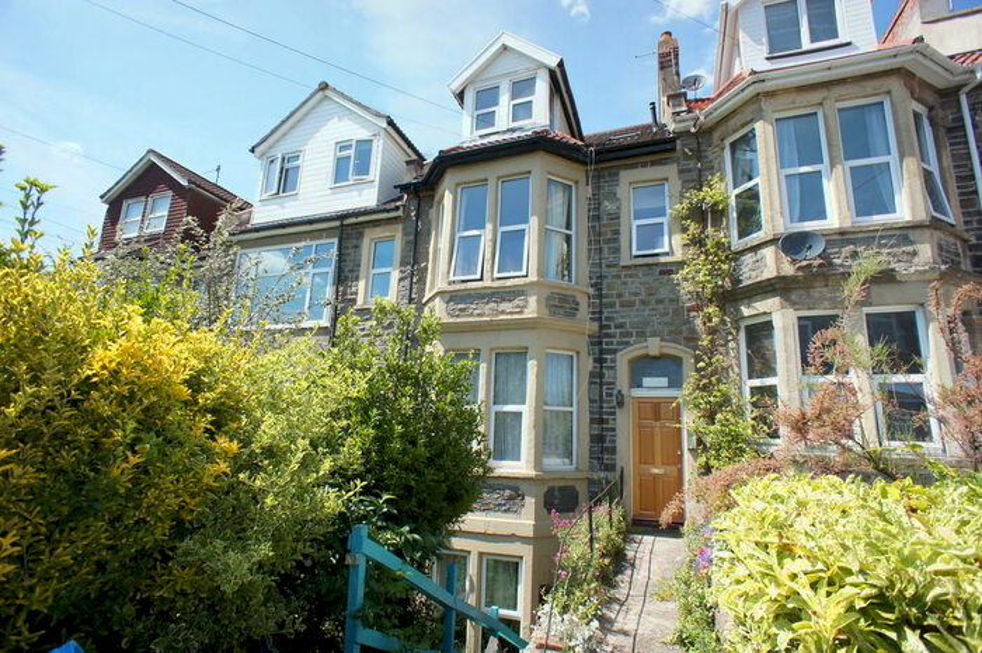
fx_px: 654
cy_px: 326
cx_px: 491
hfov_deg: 73.8
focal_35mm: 24
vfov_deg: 53.1
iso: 200
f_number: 6.3
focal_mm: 16
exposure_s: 1/250
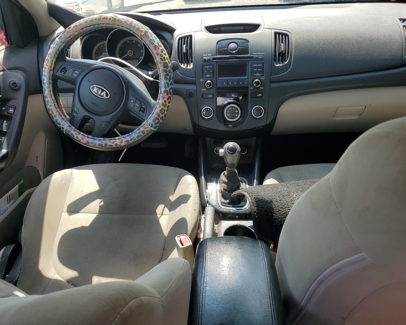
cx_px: 185
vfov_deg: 51.5
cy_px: 165
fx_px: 336
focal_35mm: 28
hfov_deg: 62.1
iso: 50
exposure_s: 1/714
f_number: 1.5
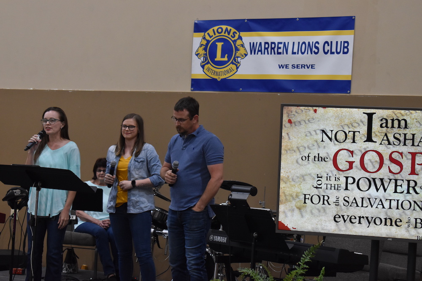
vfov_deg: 16.6
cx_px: 211
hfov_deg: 24.6
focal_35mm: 82
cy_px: 140
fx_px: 967
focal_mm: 55
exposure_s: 1/125
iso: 1800
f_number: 5.6
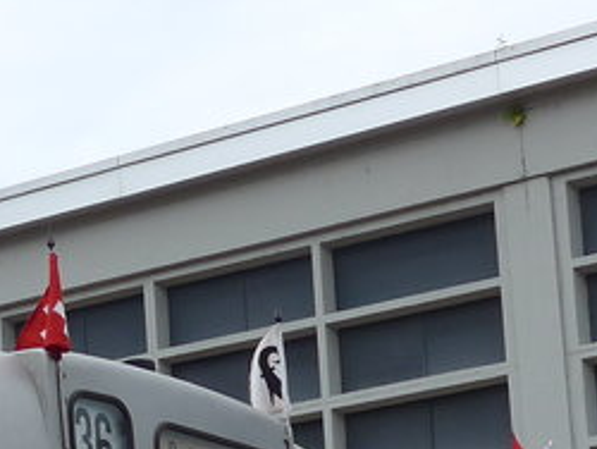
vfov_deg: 10.4
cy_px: 609
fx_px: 2400
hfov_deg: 13.3
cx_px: -308
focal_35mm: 139
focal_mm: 6
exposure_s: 1/640
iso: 80
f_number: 2.8
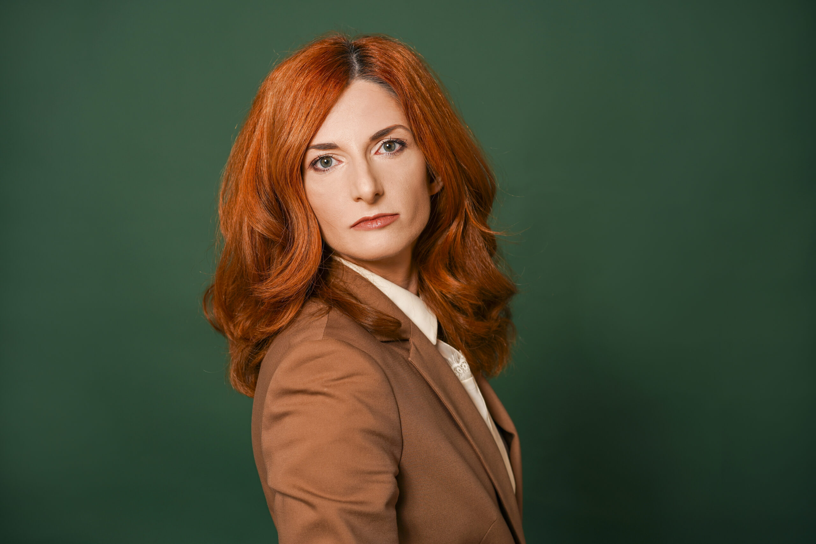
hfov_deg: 36.2
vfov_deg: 24.6
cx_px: 408
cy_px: 272
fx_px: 1247
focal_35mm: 55
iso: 100
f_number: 4
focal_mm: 55
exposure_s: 1/50
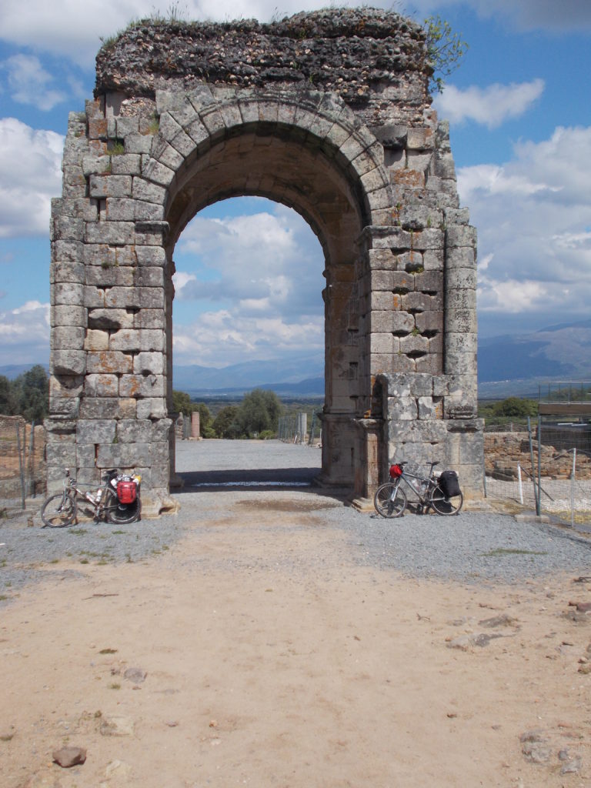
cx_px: 296
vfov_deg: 42.9
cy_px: 394
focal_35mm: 44
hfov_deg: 32.9
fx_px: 1002
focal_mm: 7.9
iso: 80
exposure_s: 1/160
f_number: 10.6
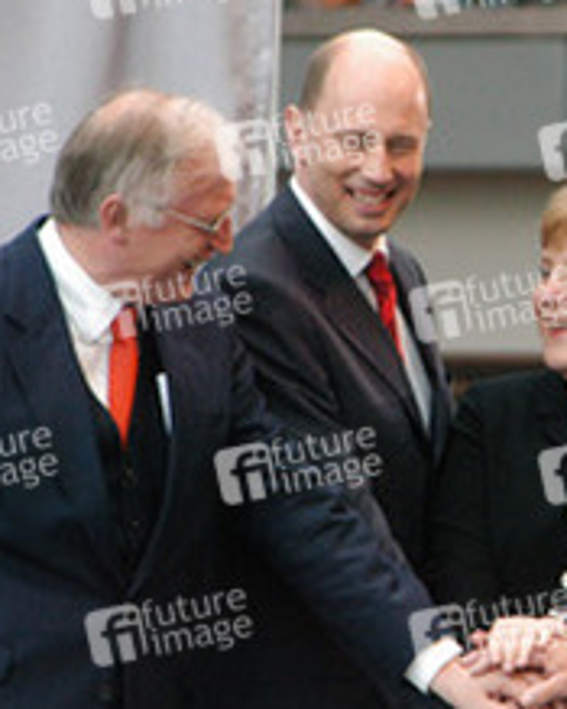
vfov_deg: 5.6
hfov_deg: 4.4
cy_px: 385
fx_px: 7305
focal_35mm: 348
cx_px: 536
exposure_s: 1/60
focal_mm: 120
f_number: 6.3
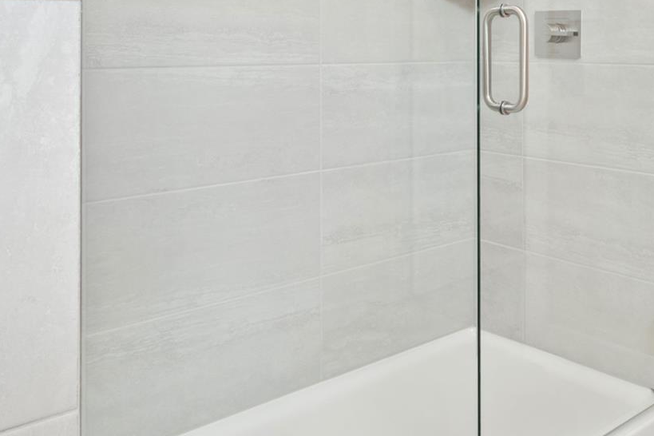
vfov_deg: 31.8
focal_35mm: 40
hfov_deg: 45.5
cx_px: 542
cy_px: 42
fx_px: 727
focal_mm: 16
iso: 200
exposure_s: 1/20
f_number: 8
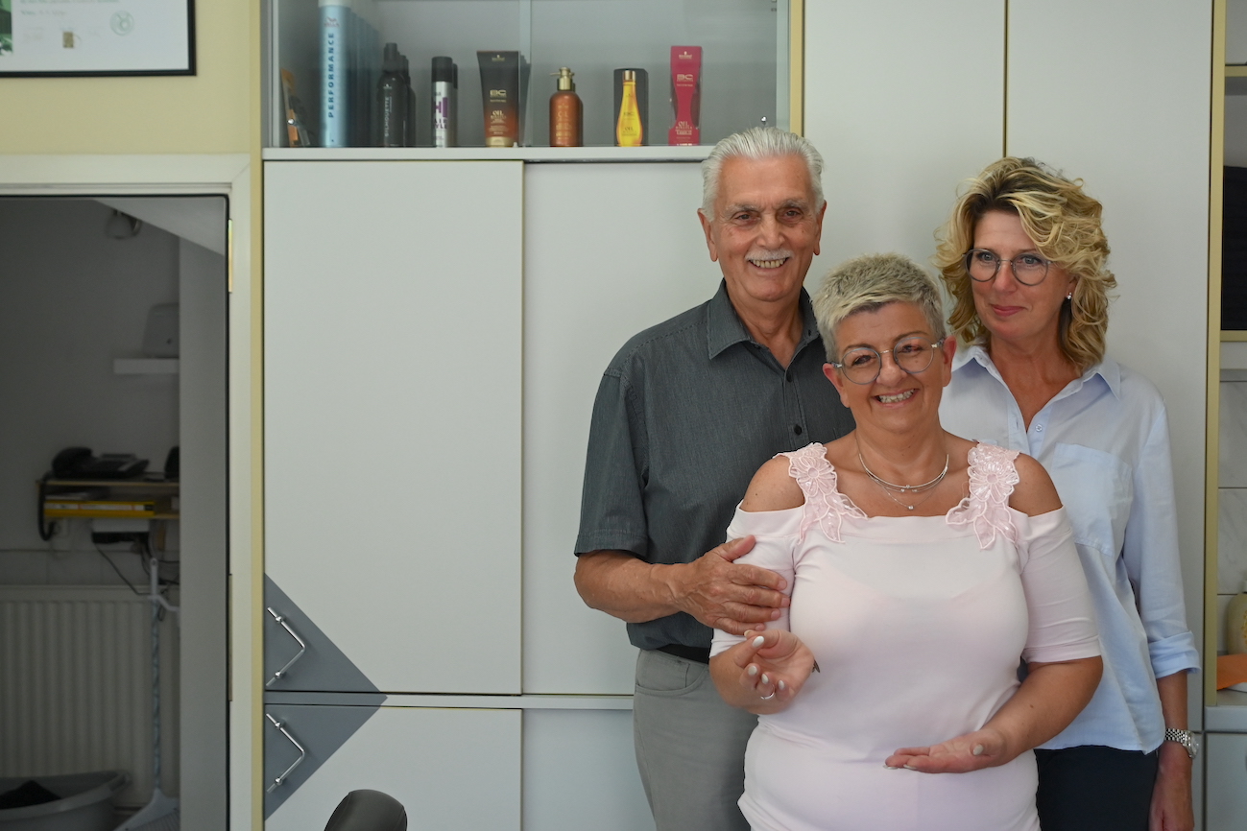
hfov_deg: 38.2
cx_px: 624
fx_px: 1801
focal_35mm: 52
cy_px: 416
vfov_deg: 26.0
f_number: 4.2
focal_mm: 35
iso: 640
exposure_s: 1/125
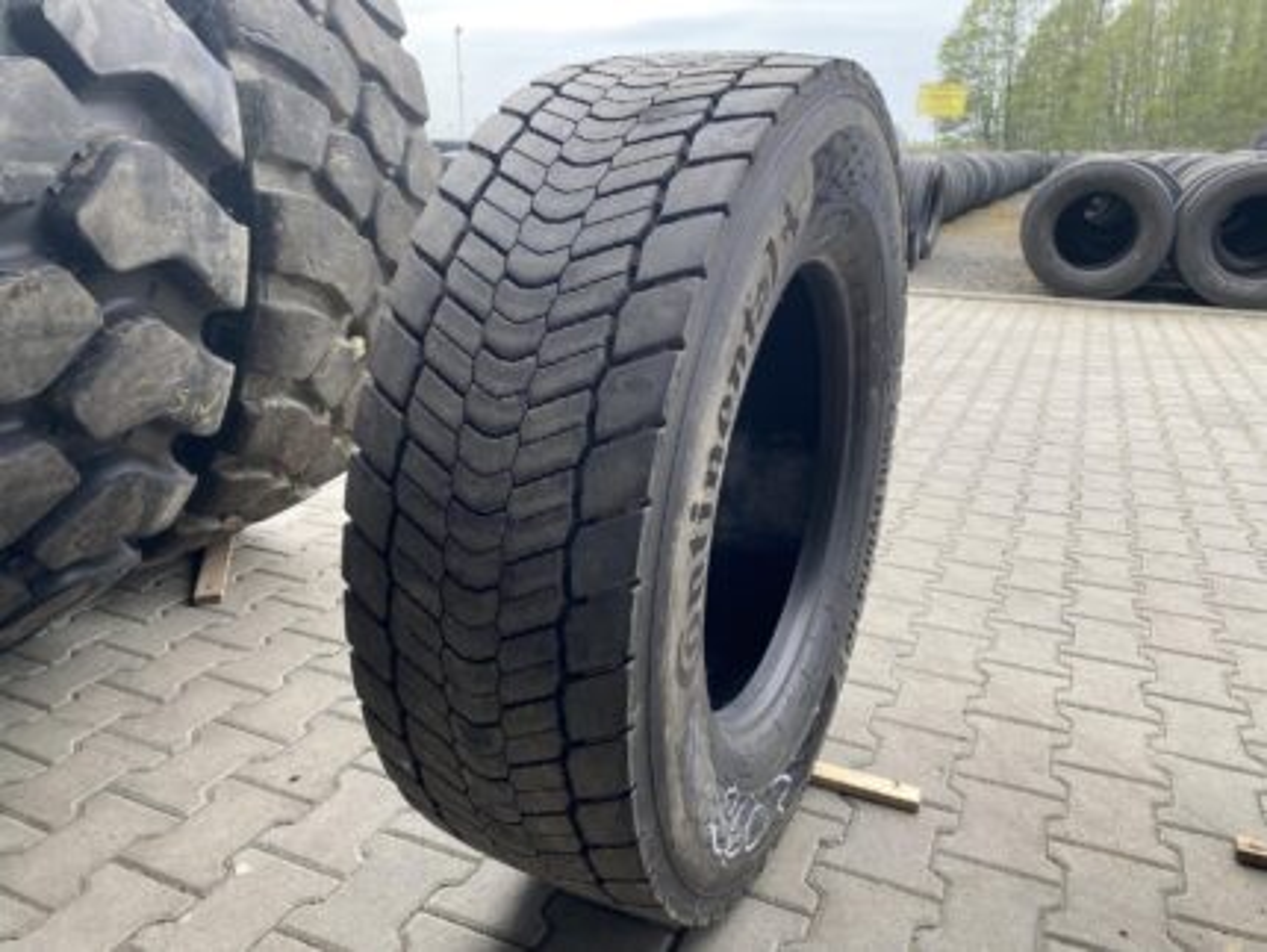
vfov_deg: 53.1
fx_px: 952
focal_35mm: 26
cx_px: 634
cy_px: 476
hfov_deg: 67.3
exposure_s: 1/121
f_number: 1.8
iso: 40
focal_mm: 4.25
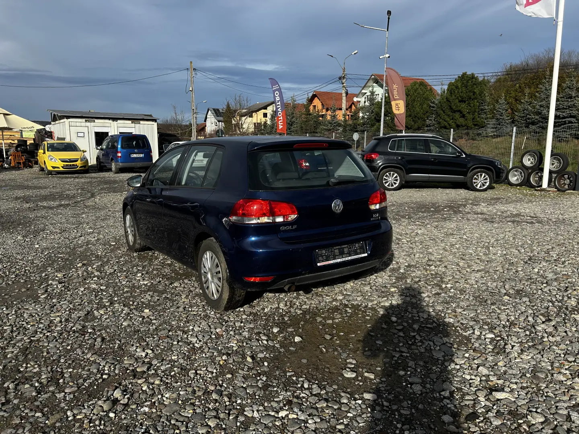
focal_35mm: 26
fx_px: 435
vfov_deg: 53.1
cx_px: 290
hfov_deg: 67.3
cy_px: 217
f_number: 1.5
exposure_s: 1/2841
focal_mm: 5.7
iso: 50
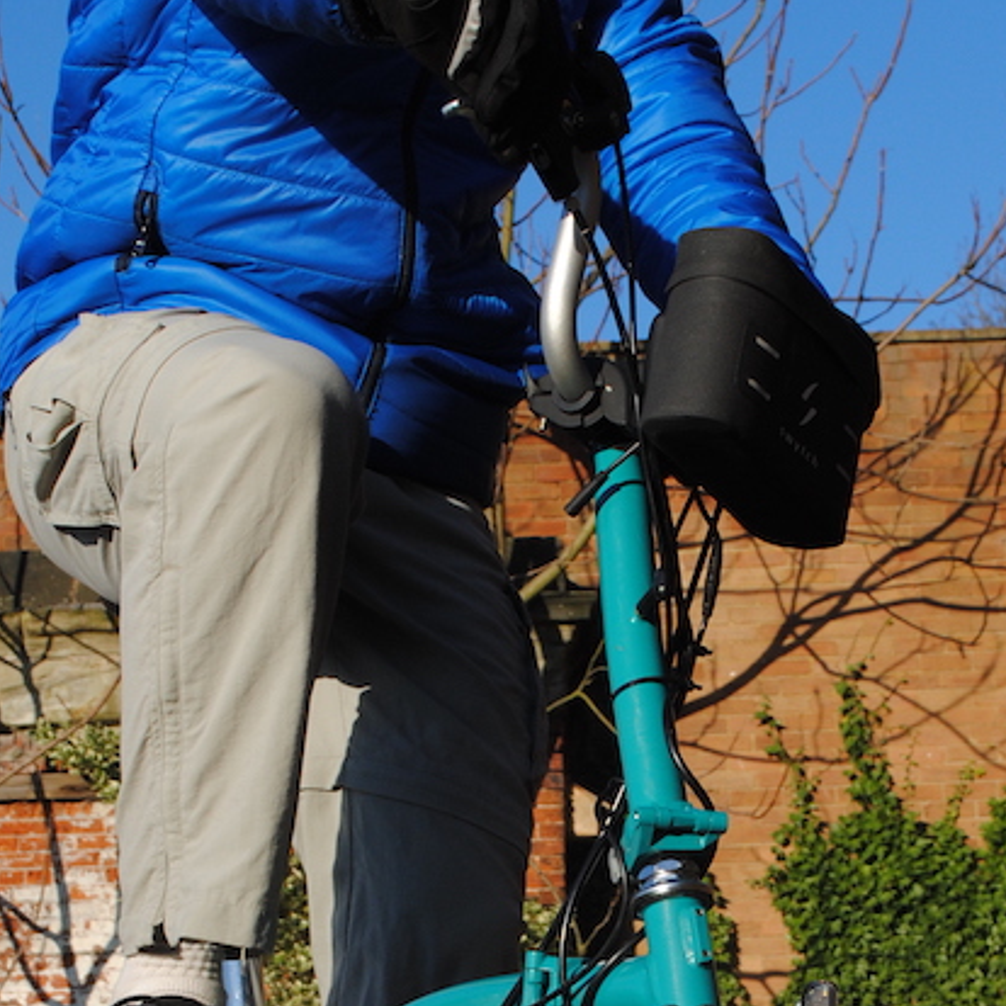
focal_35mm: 101
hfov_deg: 17.2
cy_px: 846
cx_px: 626
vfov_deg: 17.1
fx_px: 3321
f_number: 8
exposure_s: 1/320
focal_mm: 32
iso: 200
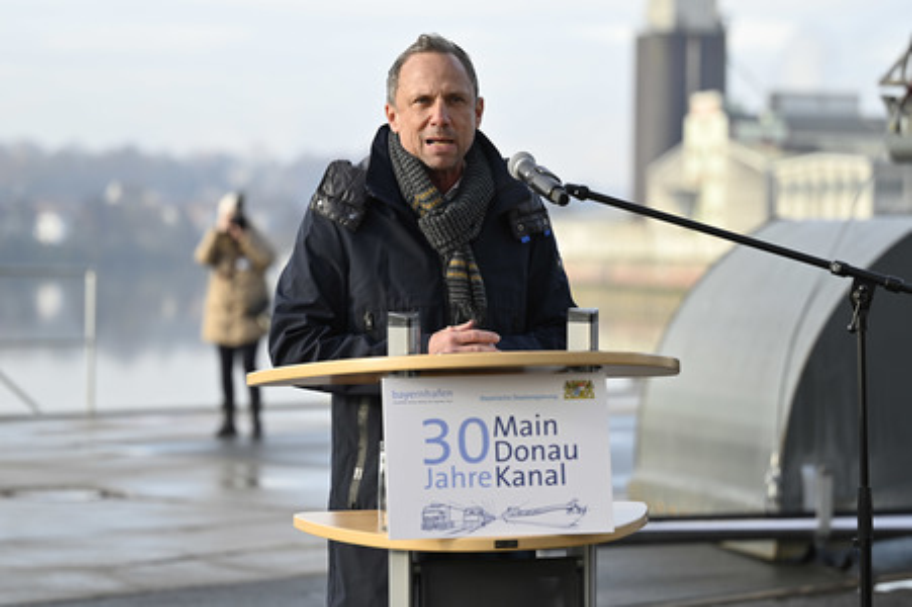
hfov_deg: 22.2
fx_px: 2329
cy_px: 304
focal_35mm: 92
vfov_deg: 14.8
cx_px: 456
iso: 80
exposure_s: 1/500
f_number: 2.8
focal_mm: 92
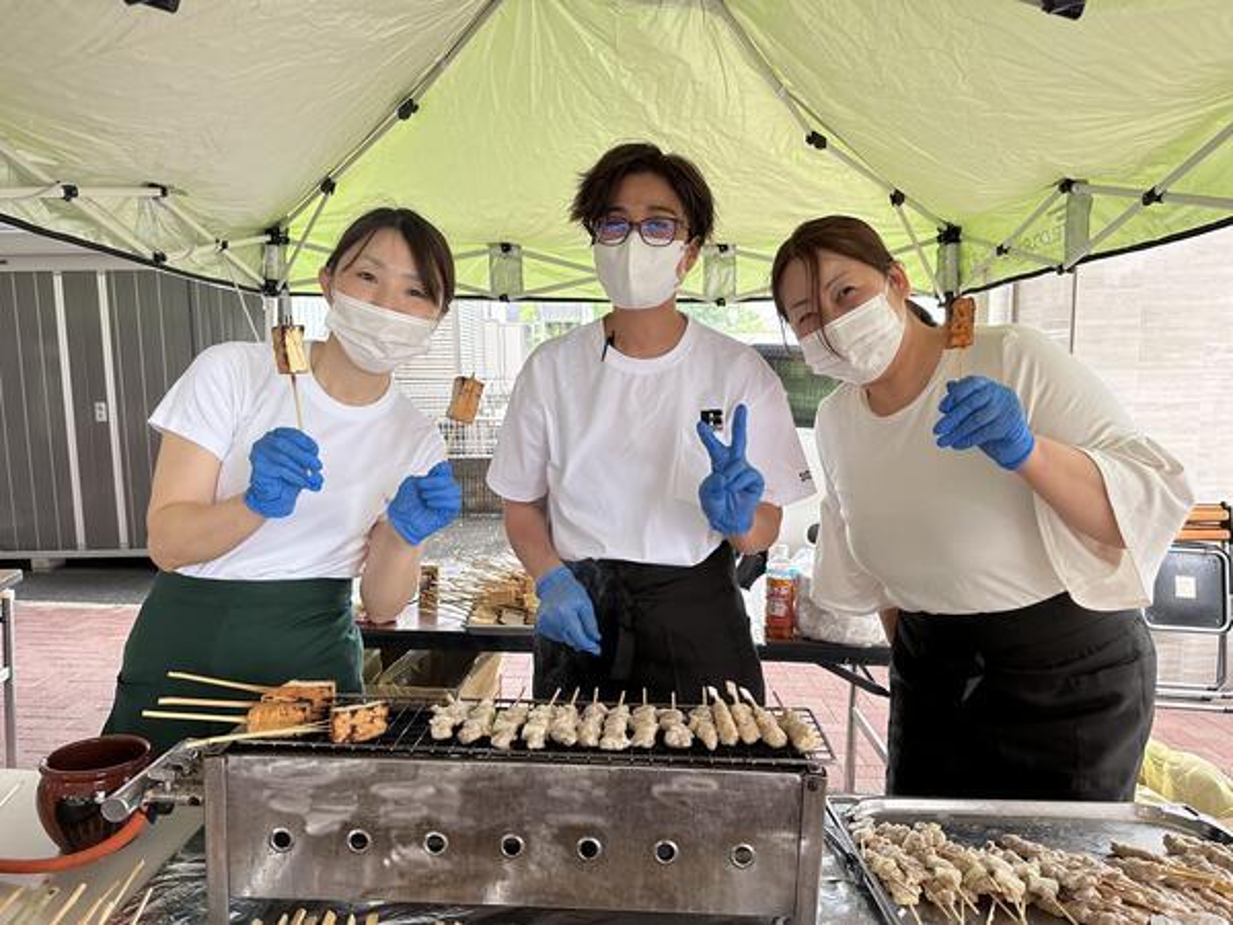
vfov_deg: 56.8
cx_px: 616
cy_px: 462
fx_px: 855
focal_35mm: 24
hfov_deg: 71.6
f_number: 1.78
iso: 125
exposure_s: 1/120
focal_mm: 6.86
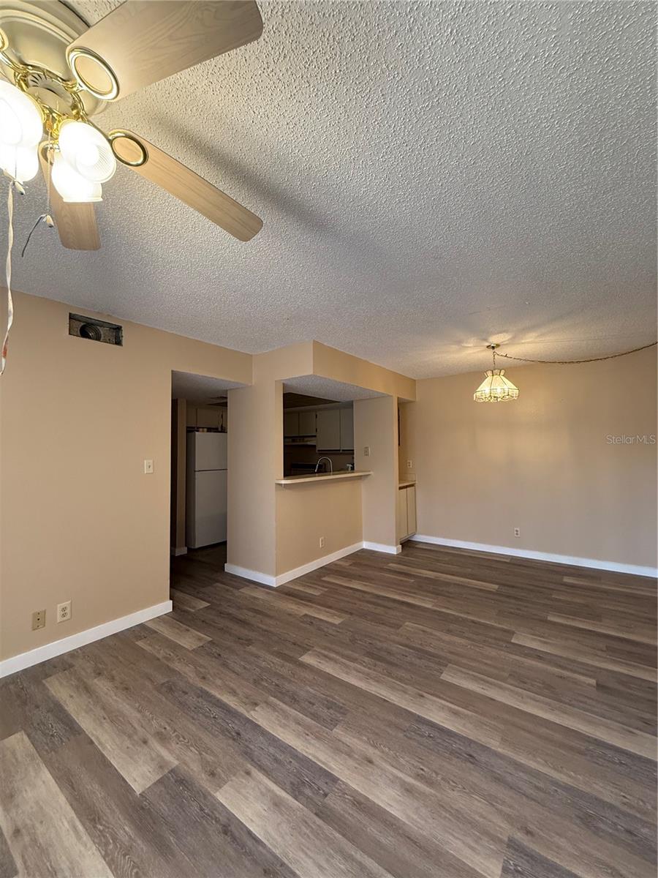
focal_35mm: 14
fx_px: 355
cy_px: 439
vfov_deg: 102.1
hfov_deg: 85.7
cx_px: 329
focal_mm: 2.22
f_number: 2.2
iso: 250
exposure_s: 1/60
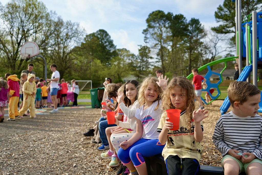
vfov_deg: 42.3
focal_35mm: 31
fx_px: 226
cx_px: 131
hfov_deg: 60.3
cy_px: 88
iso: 100
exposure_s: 1/800
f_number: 4.5
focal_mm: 31
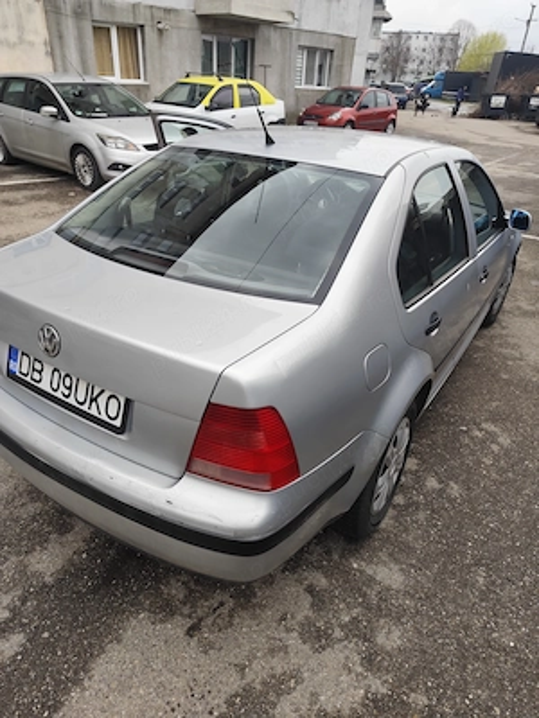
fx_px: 478
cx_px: 270
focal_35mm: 23
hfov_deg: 58.9
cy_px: 359
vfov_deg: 73.9
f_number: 1.65
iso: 50
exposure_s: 1/245
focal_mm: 6.14
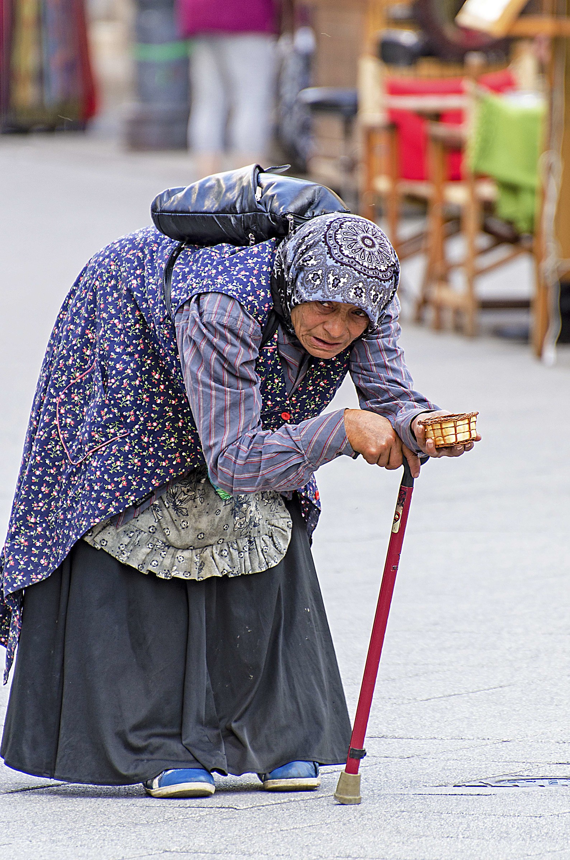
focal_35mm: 450
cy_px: 430
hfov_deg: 3.0
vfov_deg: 4.6
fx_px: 10738
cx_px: 285
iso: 100
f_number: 5.6
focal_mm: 300
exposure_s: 1/30
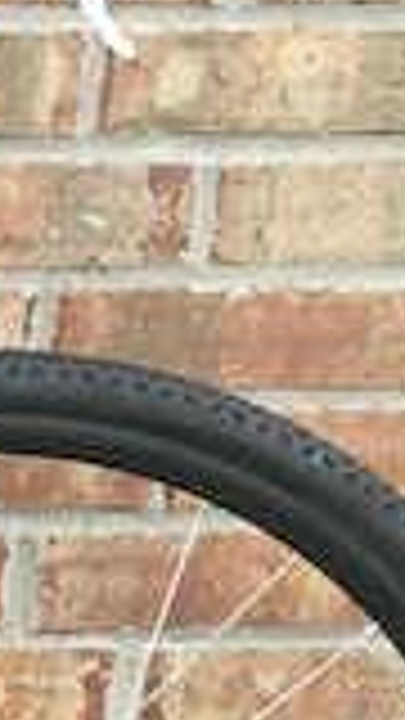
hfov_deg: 6.6
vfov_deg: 13.5
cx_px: -1004
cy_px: 670
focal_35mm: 158
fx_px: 3016
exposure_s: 1/213
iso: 32
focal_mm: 4.15
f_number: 2.2
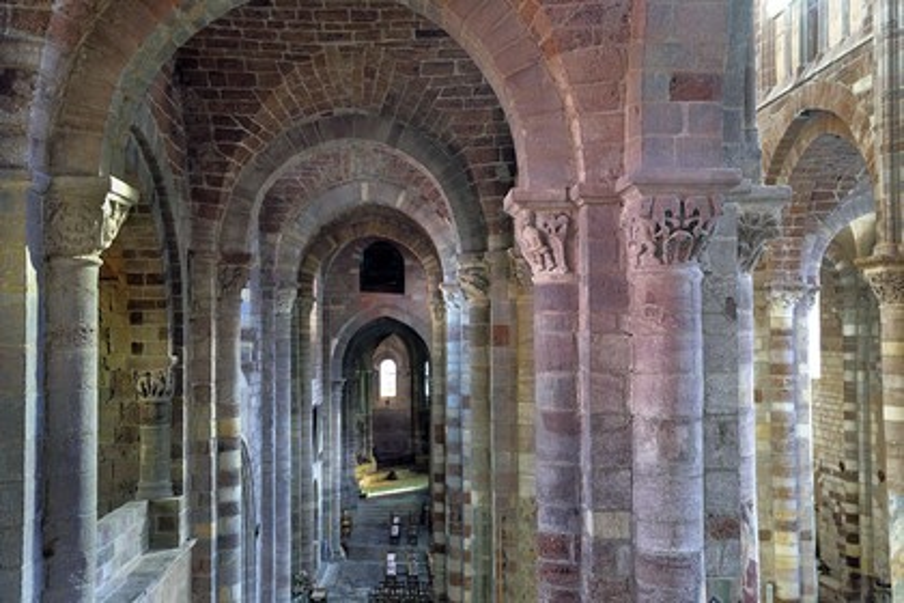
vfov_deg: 35.1
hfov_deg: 50.7
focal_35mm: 38
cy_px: 302
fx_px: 954
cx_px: 452
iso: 1600
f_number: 7.1
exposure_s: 1/15
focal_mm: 38
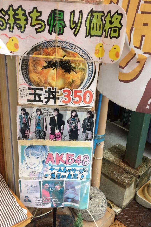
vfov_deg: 60.3
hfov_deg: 42.2
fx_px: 195
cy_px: 112
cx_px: 66
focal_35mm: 31
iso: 50
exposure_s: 1/30
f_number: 2.2
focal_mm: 4.15
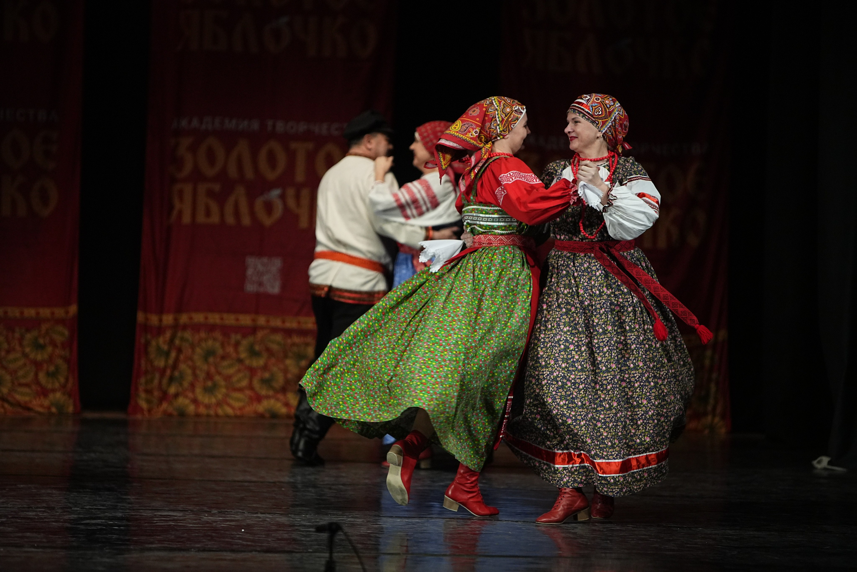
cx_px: 428
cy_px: 286
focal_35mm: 180
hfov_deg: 11.4
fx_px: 4285
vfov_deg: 7.6
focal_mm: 180
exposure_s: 1/500
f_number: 2.8
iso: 4000
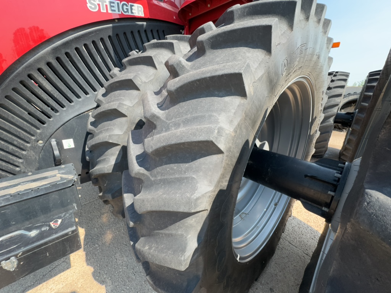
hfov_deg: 102.1
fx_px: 158
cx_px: 196
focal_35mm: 14
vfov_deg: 85.7
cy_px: 146
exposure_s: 1/421
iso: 64
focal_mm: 2.22
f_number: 2.2
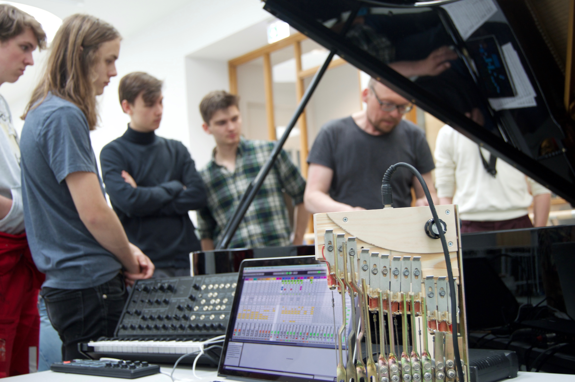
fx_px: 742
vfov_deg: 28.9
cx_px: 288
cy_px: 191
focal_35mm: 46
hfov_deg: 42.4
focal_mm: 31
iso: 400
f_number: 5
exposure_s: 1/30
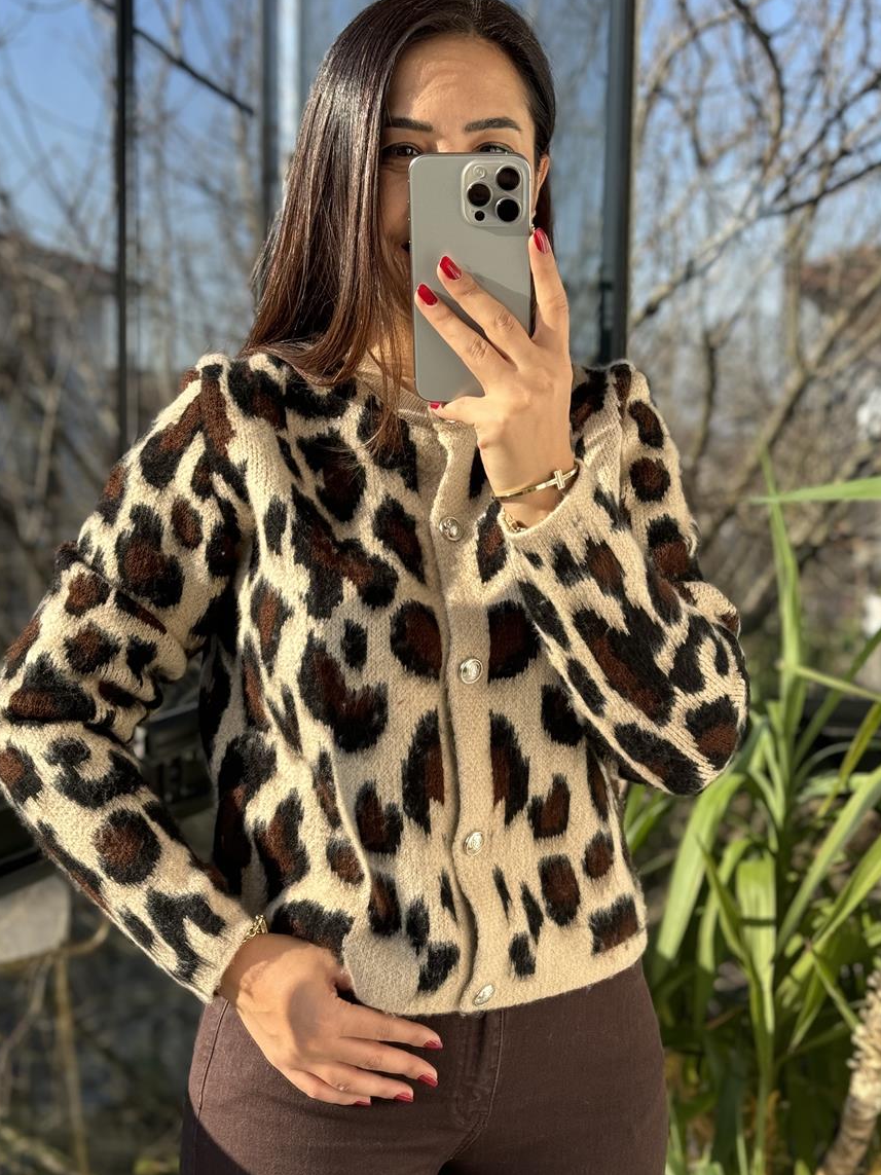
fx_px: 1901
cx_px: 460
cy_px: 646
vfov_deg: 34.3
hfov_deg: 26.1
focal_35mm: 56
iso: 64
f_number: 1.78
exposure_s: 1/627
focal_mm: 6.76
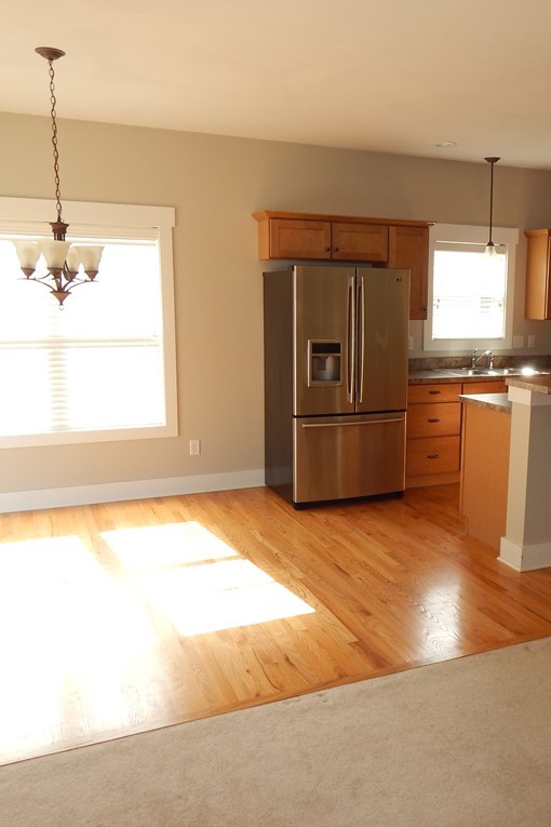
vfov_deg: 58.7
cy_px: 413
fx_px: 735
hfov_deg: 40.5
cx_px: 379
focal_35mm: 32
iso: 125
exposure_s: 1/100
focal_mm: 4
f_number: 3
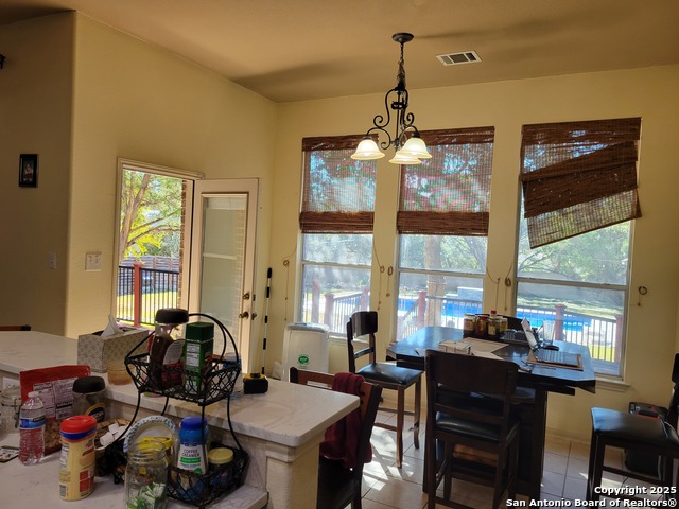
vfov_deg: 53.1
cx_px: 340
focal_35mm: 26
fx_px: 510
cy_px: 254
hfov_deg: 67.3
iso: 100
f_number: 1.8
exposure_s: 1/120
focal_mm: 5.4
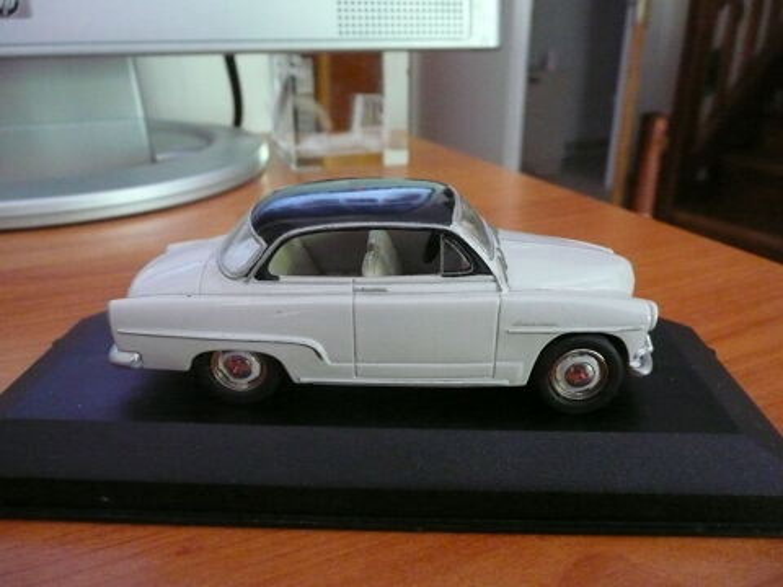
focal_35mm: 28
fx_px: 633
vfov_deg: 49.7
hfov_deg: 63.4
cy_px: 294
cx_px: 392
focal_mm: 4.6
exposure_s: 1/15
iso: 800
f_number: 3.3
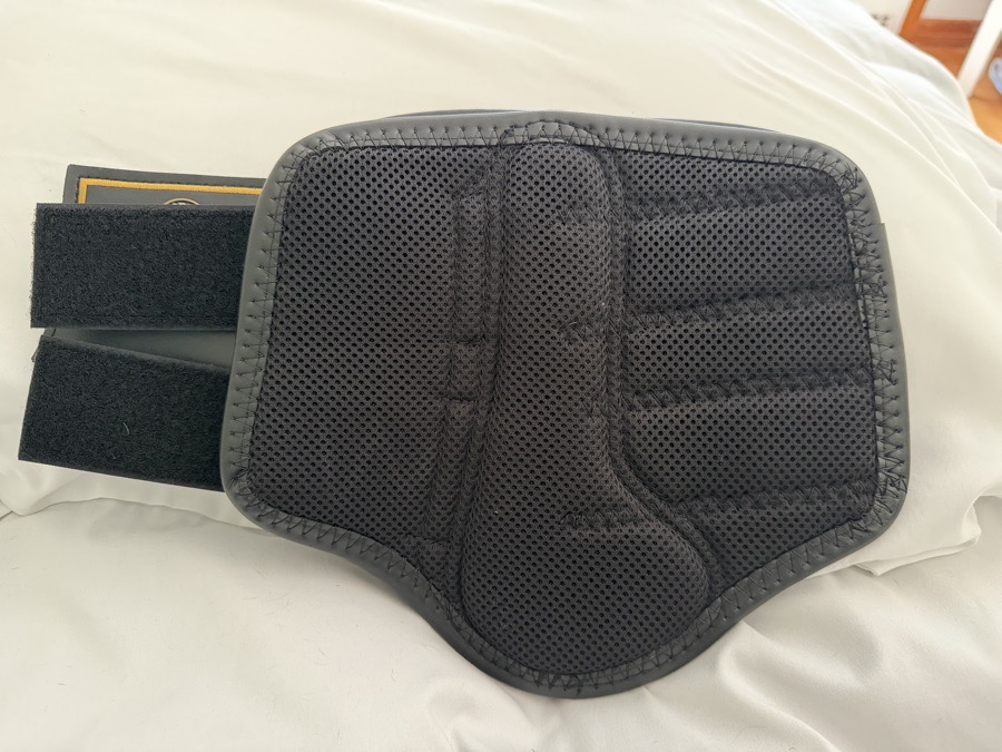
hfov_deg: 71.6
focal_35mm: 24
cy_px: 376
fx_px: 695
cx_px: 501
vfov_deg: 56.8
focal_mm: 6.76
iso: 800
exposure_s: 1/60
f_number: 1.78
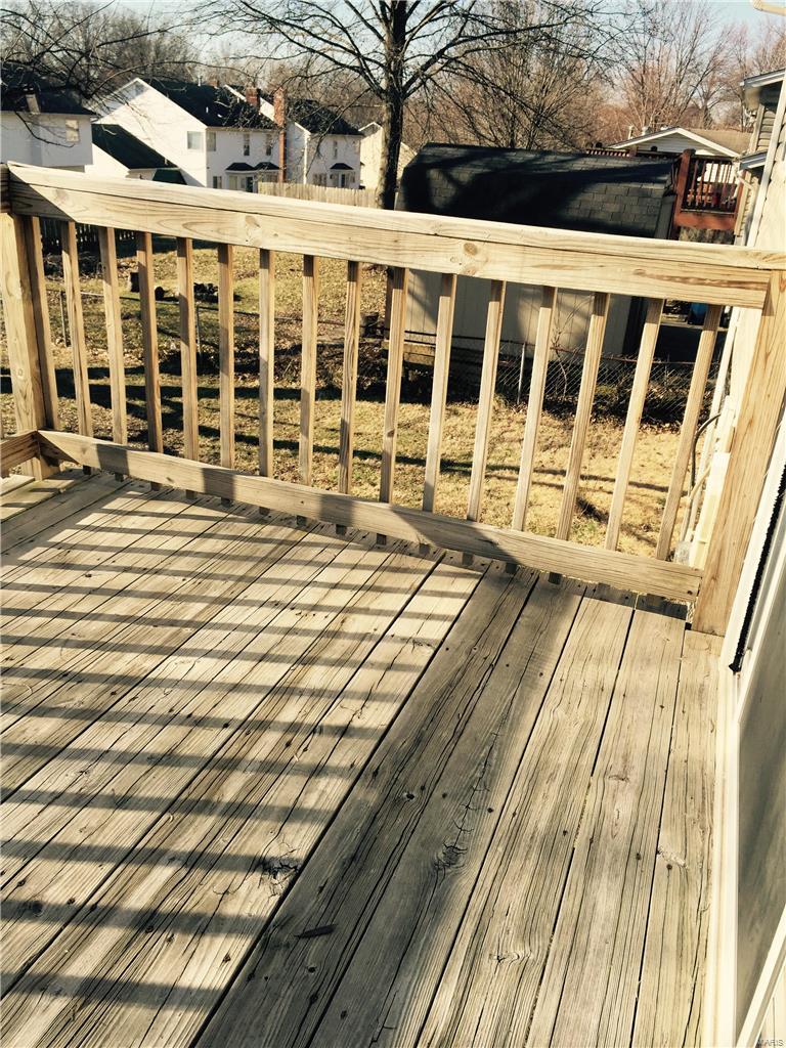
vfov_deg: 61.7
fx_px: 878
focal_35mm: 29
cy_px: 524
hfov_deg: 48.2
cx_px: 393
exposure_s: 1/1130
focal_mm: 4.15
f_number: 2.2
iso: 32
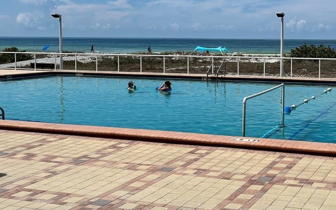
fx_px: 494
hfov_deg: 36.4
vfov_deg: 23.9
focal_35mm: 54
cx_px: 264
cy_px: 76
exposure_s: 1/6494
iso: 50
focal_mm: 5.1
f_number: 1.6
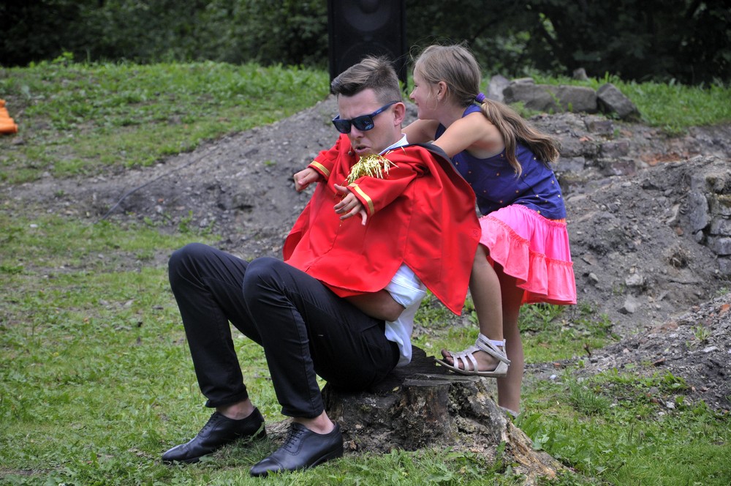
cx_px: 366
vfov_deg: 8.7
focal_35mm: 158
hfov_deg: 13.1
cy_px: 243
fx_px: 3194
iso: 500
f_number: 5.6
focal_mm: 105
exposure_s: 1/320
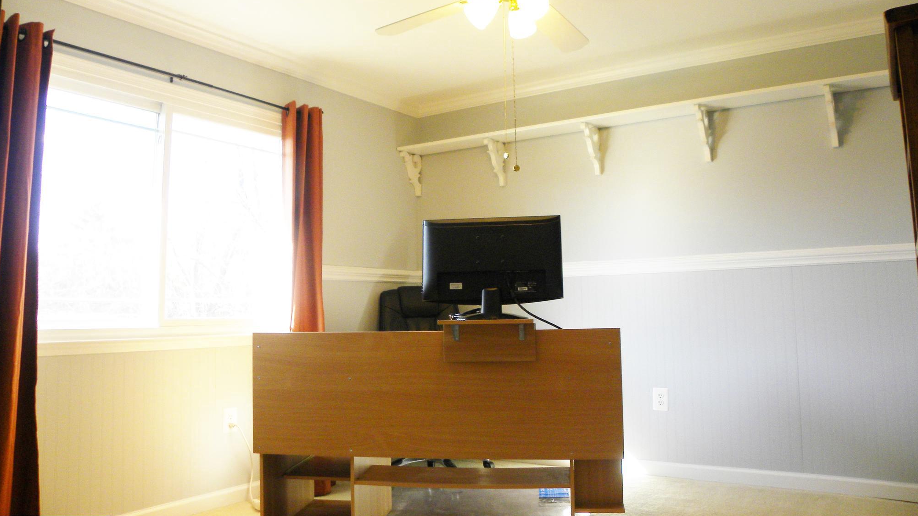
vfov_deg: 40.0
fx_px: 706
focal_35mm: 29
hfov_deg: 66.1
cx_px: 466
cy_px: 201
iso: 108
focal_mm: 4.6
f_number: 2.8
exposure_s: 1/78.1
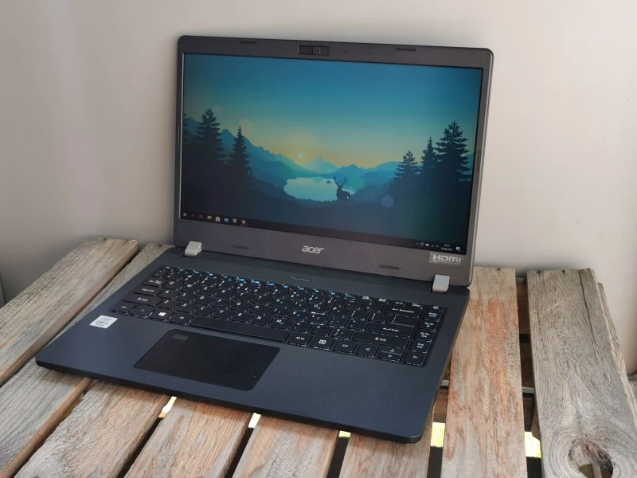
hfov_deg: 46.8
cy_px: 239
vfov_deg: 36.0
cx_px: 318
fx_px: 736
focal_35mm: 40
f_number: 1.6
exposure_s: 1/235
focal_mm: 5.56
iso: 50
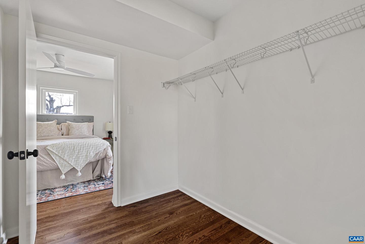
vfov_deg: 73.8
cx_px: 182
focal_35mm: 16
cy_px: 122
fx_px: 162
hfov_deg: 96.7
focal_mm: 16
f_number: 8
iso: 800
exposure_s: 1/5
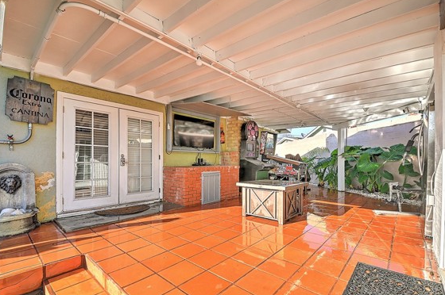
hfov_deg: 96.7
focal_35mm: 16
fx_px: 198
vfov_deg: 73.5
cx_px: 232
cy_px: 160
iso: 250
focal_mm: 14
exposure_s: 1/25
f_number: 25
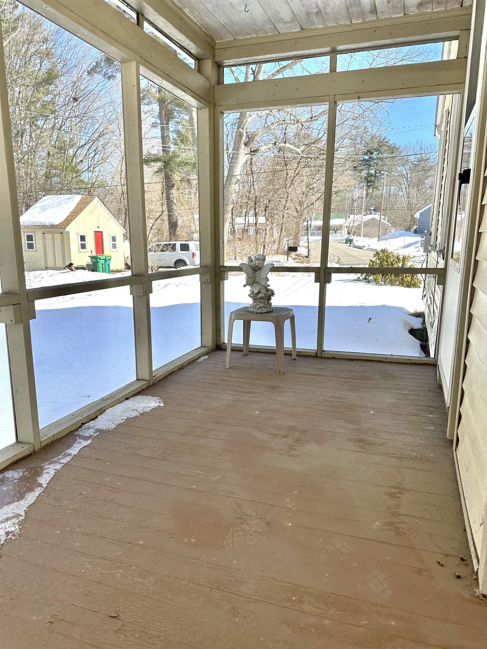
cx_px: 244
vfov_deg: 71.6
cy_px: 324
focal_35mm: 24
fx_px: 450
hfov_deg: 56.8
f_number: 1.78
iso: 80
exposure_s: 1/1562
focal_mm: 6.86
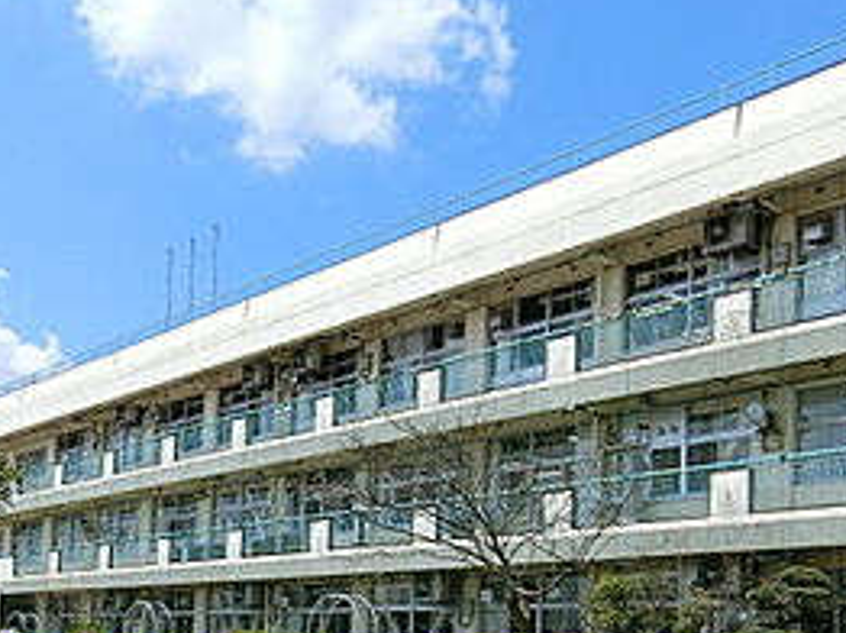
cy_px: 631
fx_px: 1099
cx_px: 210
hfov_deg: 40.9
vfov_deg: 30.0
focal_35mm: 45
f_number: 6.9
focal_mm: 4.06
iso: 80
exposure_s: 1/320
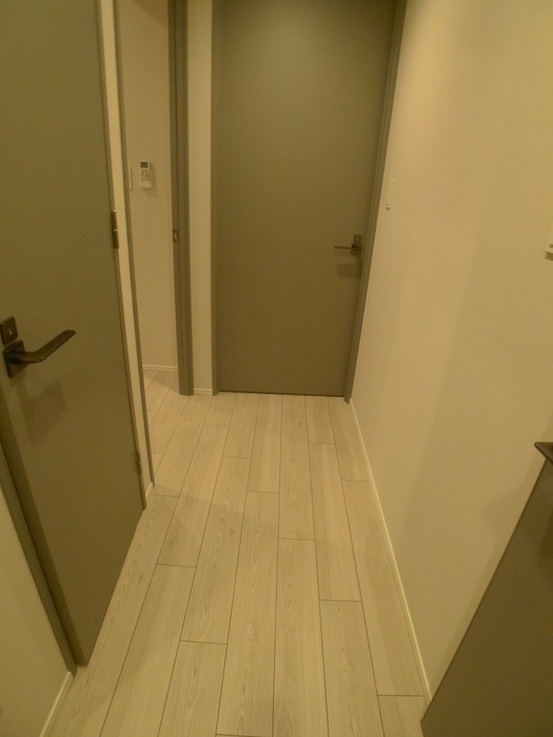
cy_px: 368
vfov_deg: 71.6
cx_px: 276
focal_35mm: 24
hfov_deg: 56.8
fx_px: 511
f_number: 2
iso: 500
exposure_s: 1/60
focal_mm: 5.1
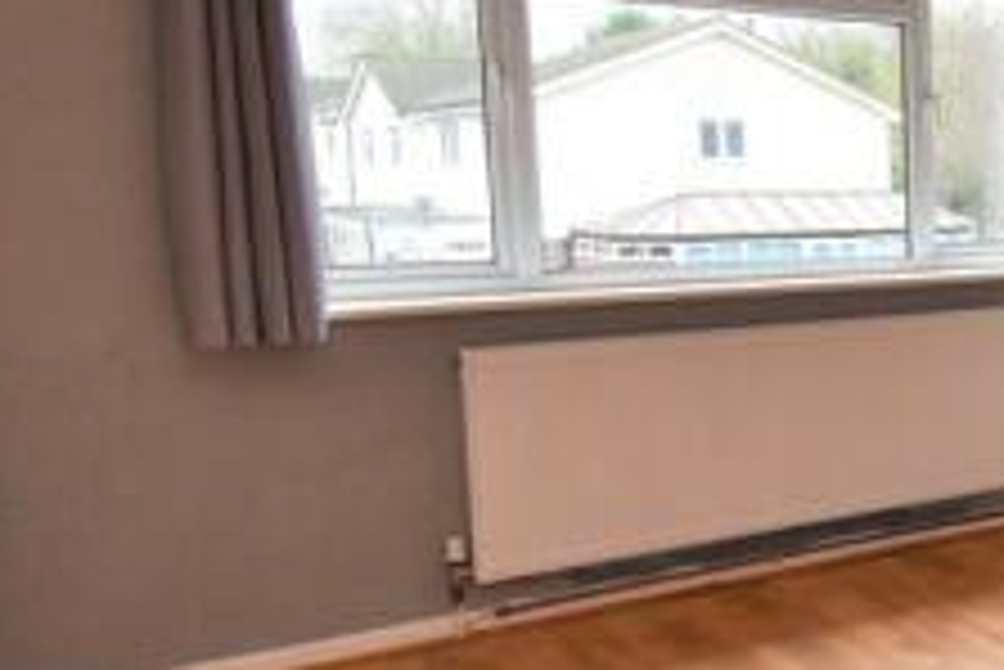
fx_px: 1228
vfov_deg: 30.6
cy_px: 326
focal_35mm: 44
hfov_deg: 35.0
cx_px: 1213
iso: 500
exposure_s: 1/125
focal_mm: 10
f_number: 5.6
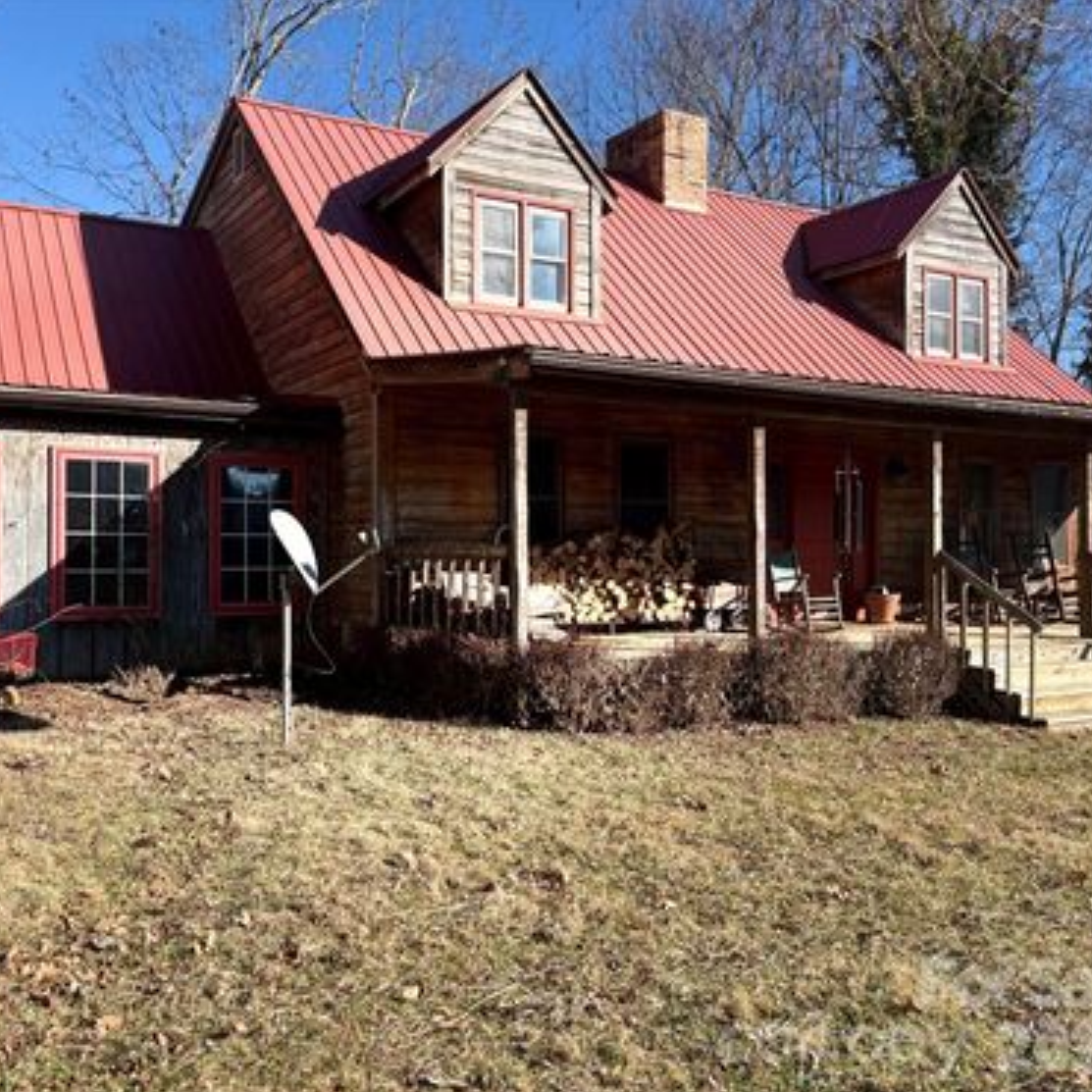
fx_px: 1106
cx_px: 415
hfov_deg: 52.0
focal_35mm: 31
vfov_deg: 52.5
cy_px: 546
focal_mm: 5.96
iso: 50
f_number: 1.6
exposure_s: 1/1751
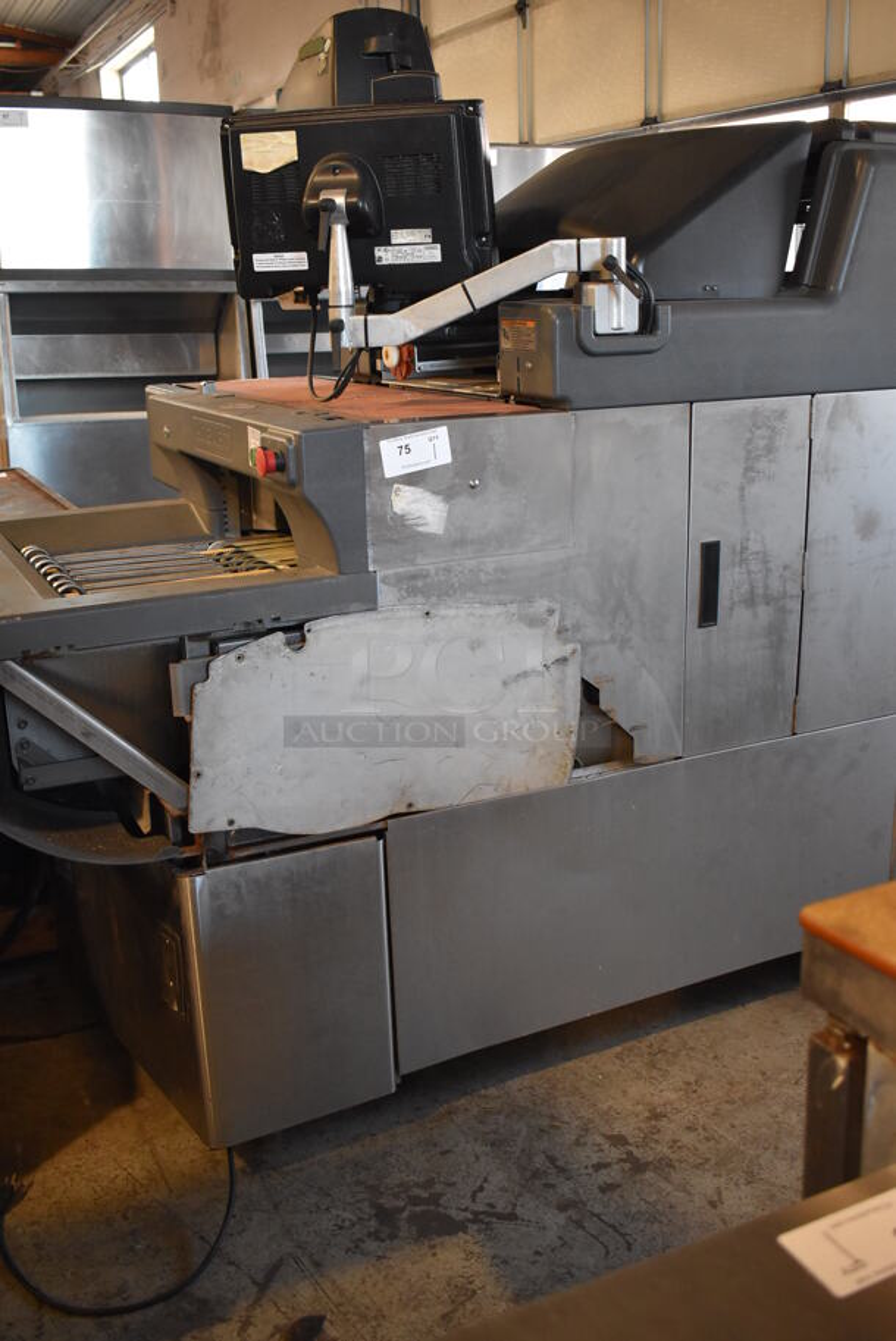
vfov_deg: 55.1
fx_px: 1286
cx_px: 448
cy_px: 670
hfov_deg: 38.4
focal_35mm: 34
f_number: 3.8
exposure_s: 1/125
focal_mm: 23
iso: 2200
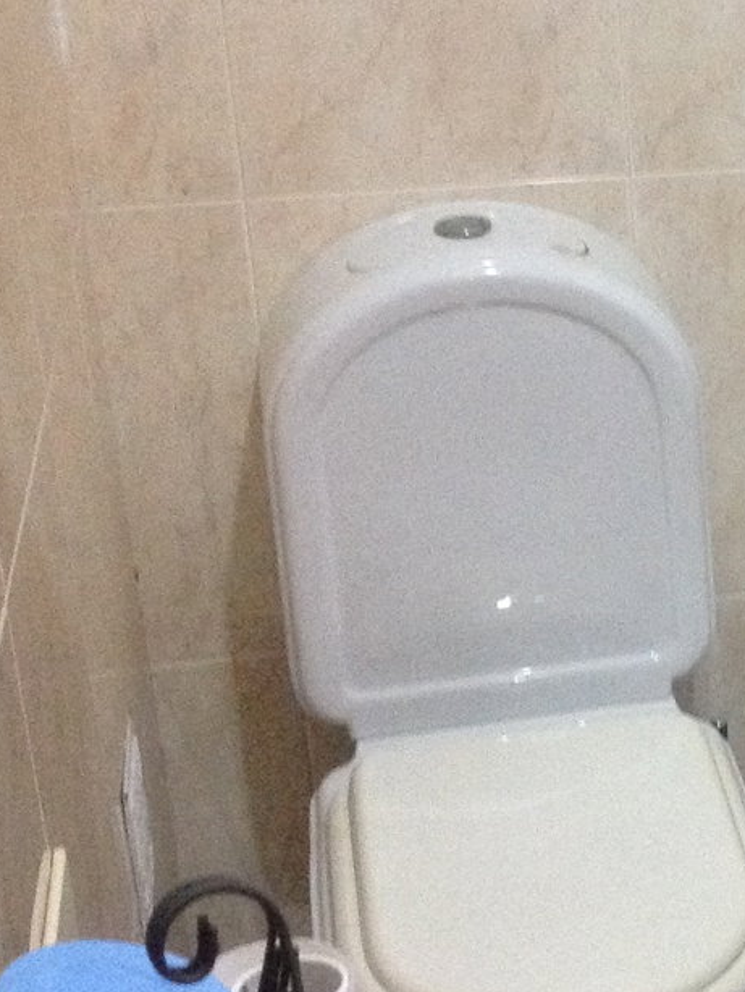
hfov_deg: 15.0
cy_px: 422
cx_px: 1128
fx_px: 2610
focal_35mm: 91
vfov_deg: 21.5
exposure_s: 1/15
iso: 400
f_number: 2.4
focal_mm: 4.28
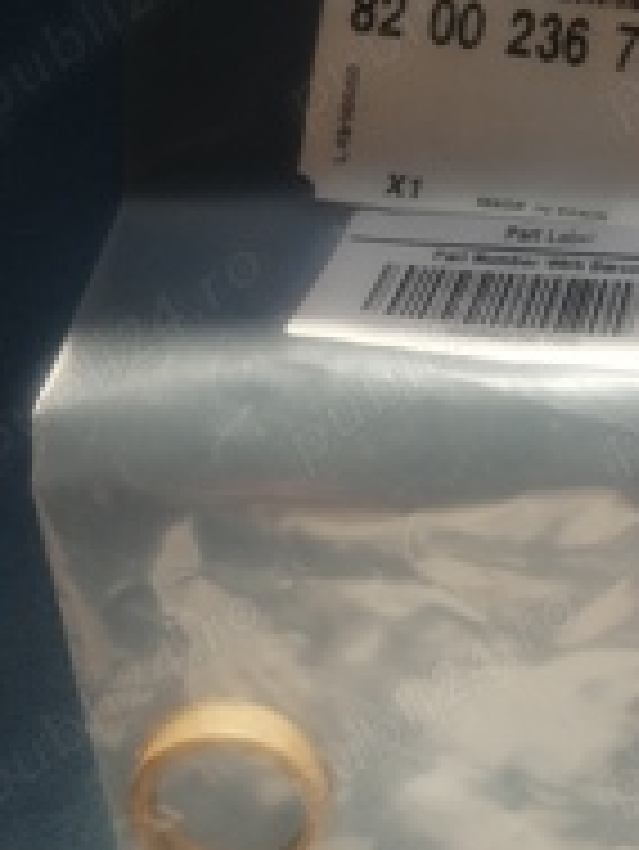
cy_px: 85
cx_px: 590
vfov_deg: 32.1
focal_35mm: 57
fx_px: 1401
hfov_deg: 24.8
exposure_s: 1/229
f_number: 1.8
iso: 50
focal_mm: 3.62
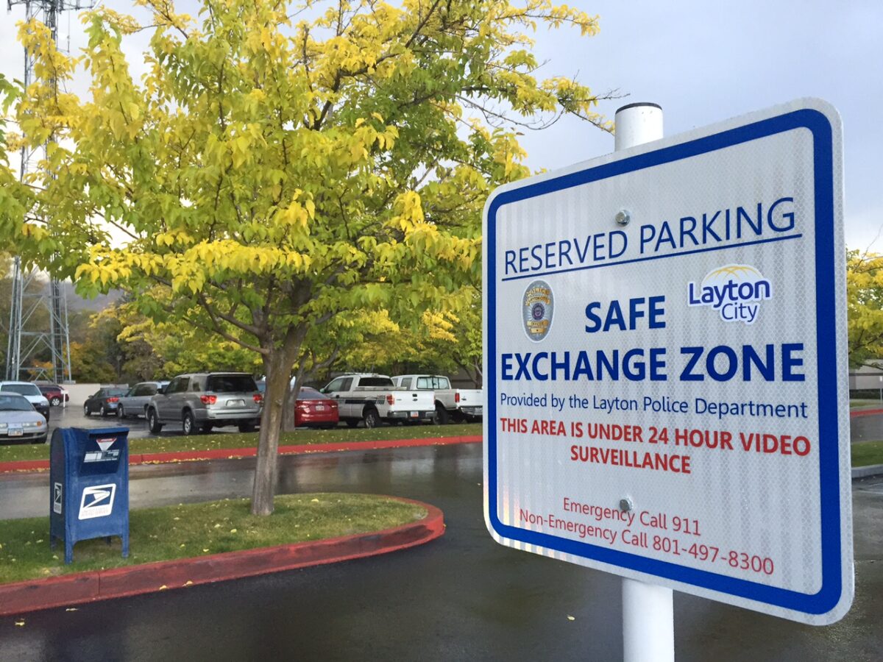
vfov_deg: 48.2
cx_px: 442
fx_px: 740
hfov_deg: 61.7
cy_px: 331
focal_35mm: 29
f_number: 2.2
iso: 50
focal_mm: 4.15
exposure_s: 1/30
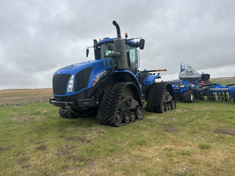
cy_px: 88
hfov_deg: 67.3
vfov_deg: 53.1
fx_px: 177
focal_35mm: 26
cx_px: 118
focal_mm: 5.7
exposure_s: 1/1280
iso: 50
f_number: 1.5
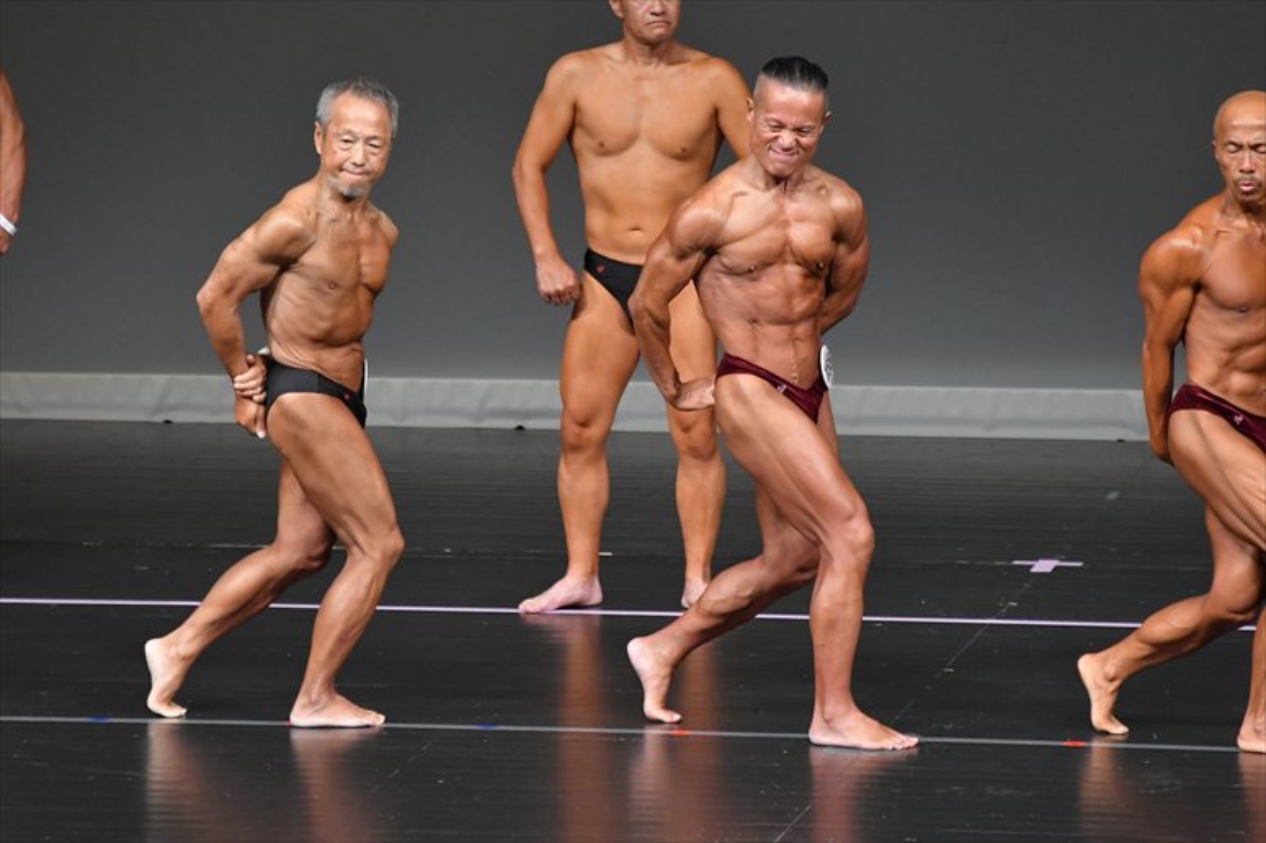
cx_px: 633
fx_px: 13181
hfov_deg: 5.5
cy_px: 422
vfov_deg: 3.7
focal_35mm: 375
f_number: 5.6
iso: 4000
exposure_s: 1/400
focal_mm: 250
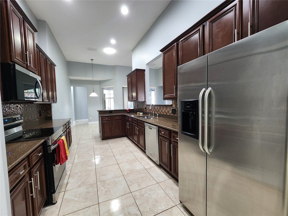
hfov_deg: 106.2
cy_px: 108
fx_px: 108
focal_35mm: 13
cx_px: 144
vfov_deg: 89.9
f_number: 2.2
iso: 320
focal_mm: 2.2
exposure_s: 1/30
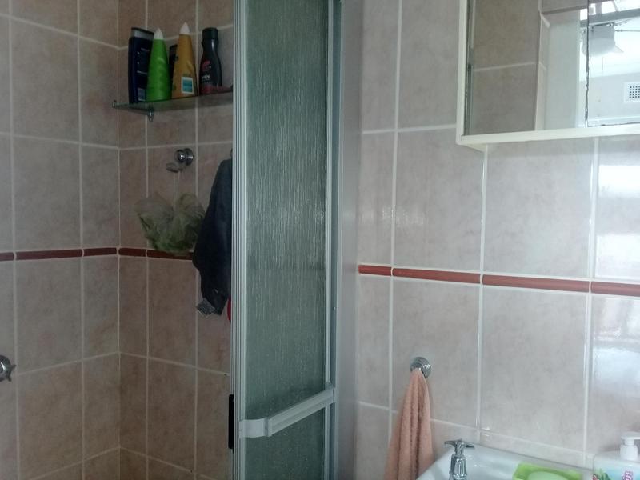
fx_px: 573
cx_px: 320
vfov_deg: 45.4
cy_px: 240
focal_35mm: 31
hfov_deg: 58.4
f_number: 2.2
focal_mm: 3.3
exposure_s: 1/33
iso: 160
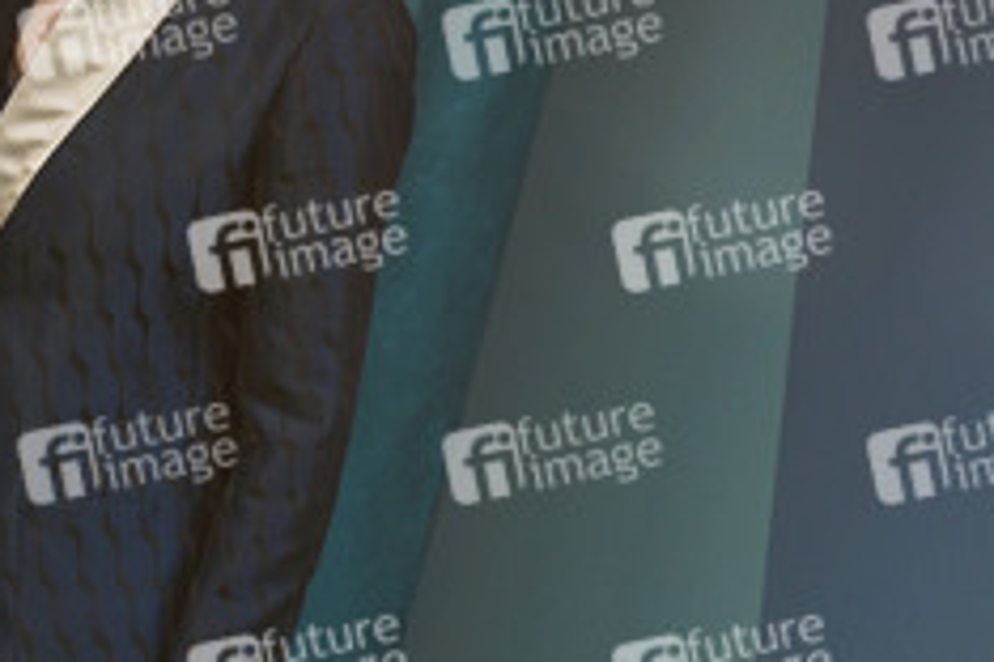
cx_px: 183
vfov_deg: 8.9
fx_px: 4252
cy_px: 136
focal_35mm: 154
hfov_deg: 13.3
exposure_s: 1/250
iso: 320
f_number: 6.3
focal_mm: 80
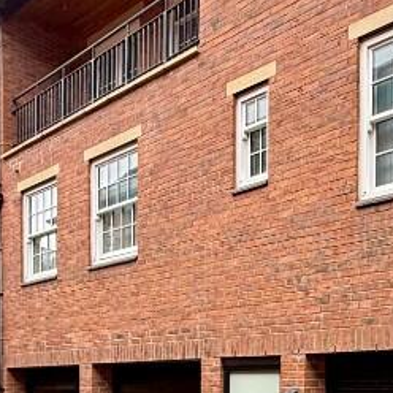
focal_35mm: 51
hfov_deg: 32.3
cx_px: 325
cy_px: 418
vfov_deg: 30.3
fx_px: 655
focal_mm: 2.22
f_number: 2.2
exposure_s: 1/99
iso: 125
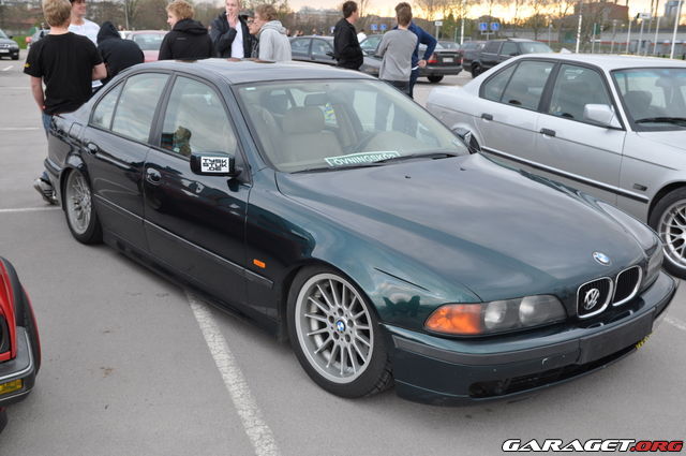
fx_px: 742
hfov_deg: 49.6
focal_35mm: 39
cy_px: 228
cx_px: 343
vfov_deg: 34.1
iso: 400
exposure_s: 1/60
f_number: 4
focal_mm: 26
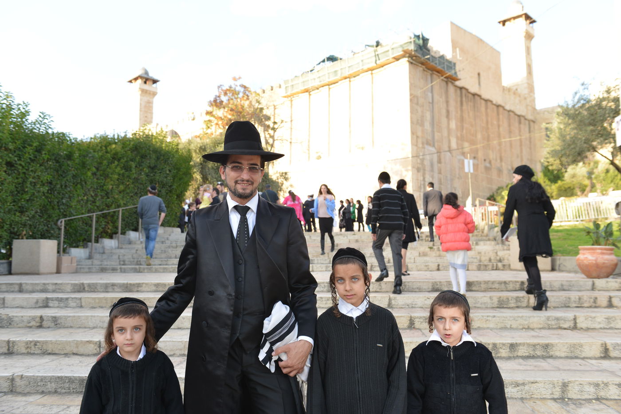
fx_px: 552
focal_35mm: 32
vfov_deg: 41.1
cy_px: 207
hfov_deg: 58.7
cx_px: 310
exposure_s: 1/160
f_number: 5.6
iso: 320
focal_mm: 32
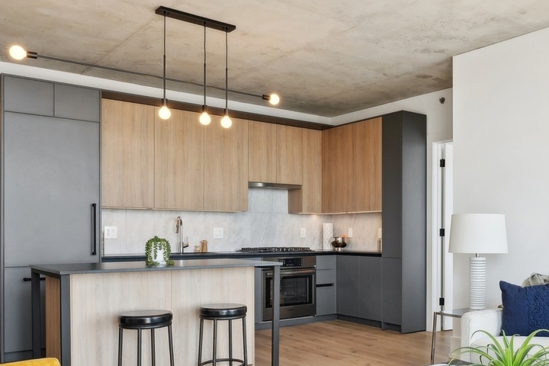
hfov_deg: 51.9
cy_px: 244
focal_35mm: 36
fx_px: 549
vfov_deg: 36.5
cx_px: 374
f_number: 8
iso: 320
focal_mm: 16
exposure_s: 1/25
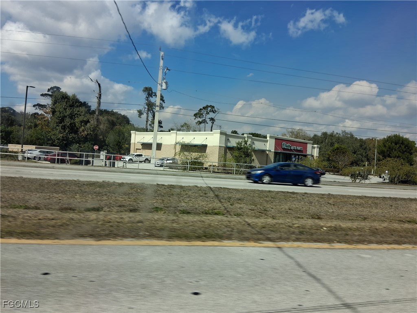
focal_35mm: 26
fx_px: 313
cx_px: 208
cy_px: 156
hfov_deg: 67.3
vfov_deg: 53.1
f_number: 1.8
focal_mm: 3.98
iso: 25
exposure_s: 1/120
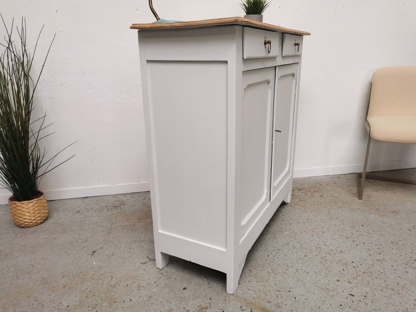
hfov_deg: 65.3
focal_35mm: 27
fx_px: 324
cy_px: 156
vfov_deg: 51.4
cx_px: 208
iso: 160
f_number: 1.8
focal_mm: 5.58
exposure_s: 1/100
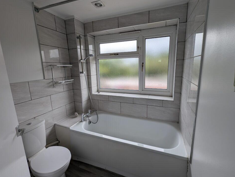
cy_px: 85
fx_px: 95
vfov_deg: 85.8
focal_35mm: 14
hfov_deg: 101.9
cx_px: 124
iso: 51
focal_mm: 1.95
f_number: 2.2
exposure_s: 1/329
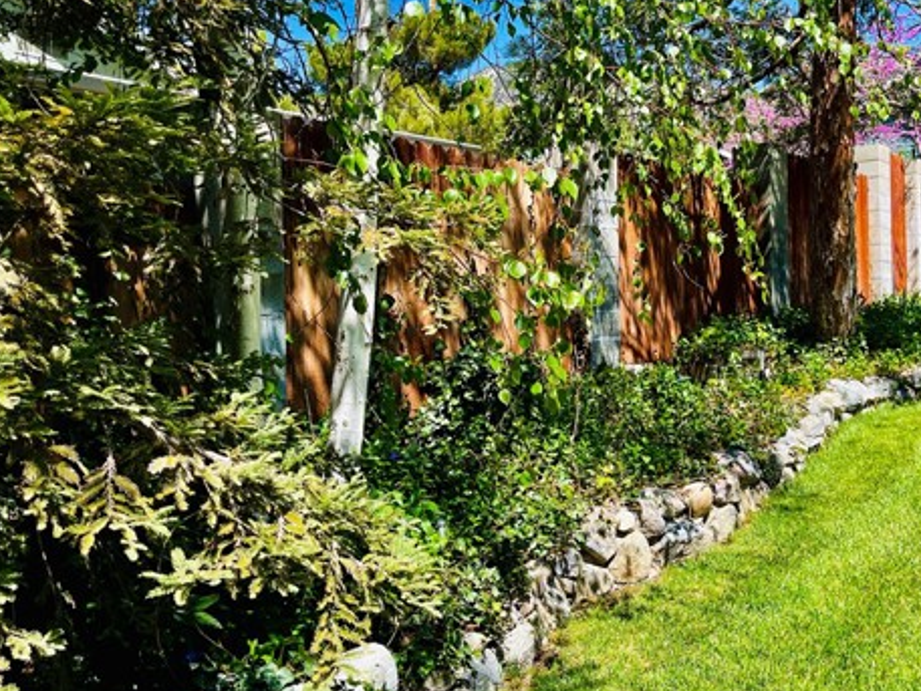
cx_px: 556
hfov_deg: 52.2
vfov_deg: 40.7
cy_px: 328
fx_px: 931
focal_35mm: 35
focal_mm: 5.1
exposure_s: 1/1475
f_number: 1.6
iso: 32
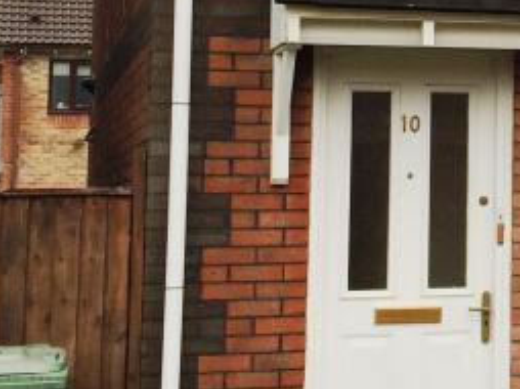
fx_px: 1756
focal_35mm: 117
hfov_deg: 15.6
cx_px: 764
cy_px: 45
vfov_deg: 12.6
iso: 32
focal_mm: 4.15
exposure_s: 1/408
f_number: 2.2
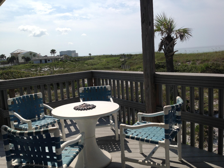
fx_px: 226
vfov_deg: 40.6
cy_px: 84
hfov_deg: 52.7
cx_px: 112
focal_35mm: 35
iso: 50
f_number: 2.4
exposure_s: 1/3367
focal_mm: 4.28
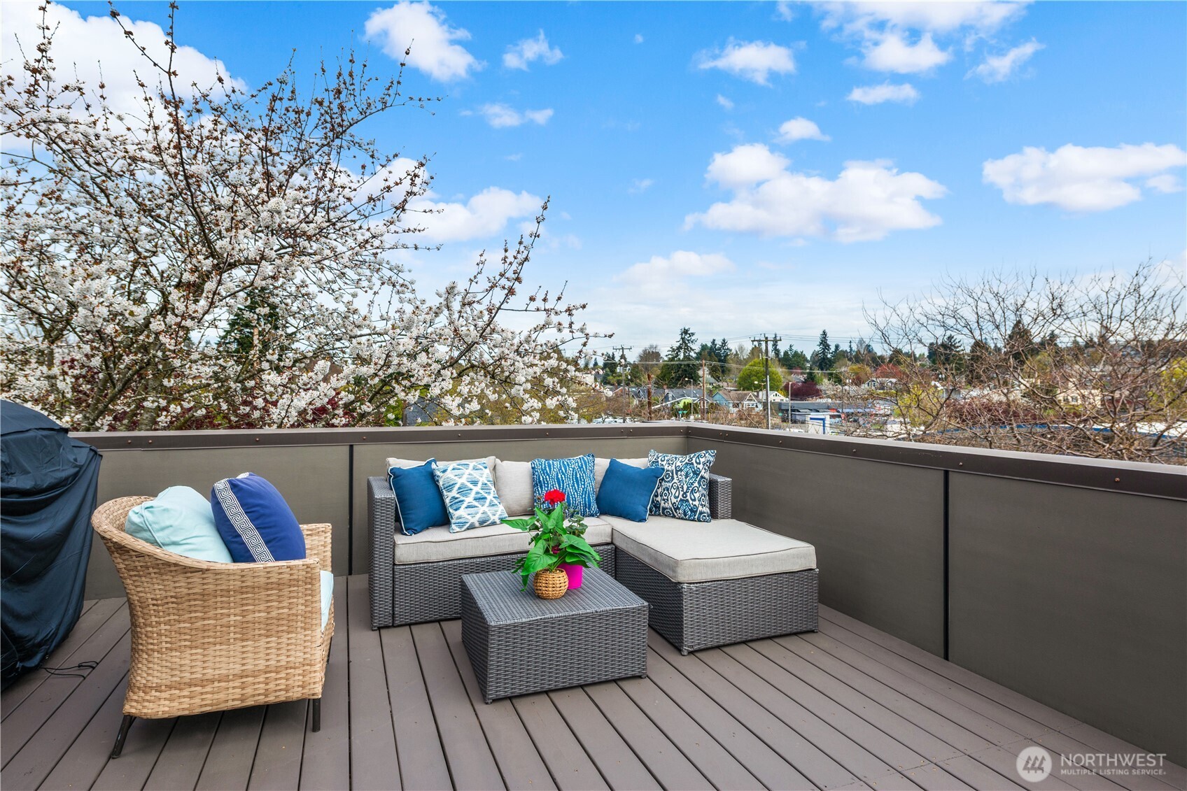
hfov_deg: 84.0
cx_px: 594
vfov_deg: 61.9
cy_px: 396
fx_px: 659
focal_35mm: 20
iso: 250
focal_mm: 20
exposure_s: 1/640
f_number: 7.1
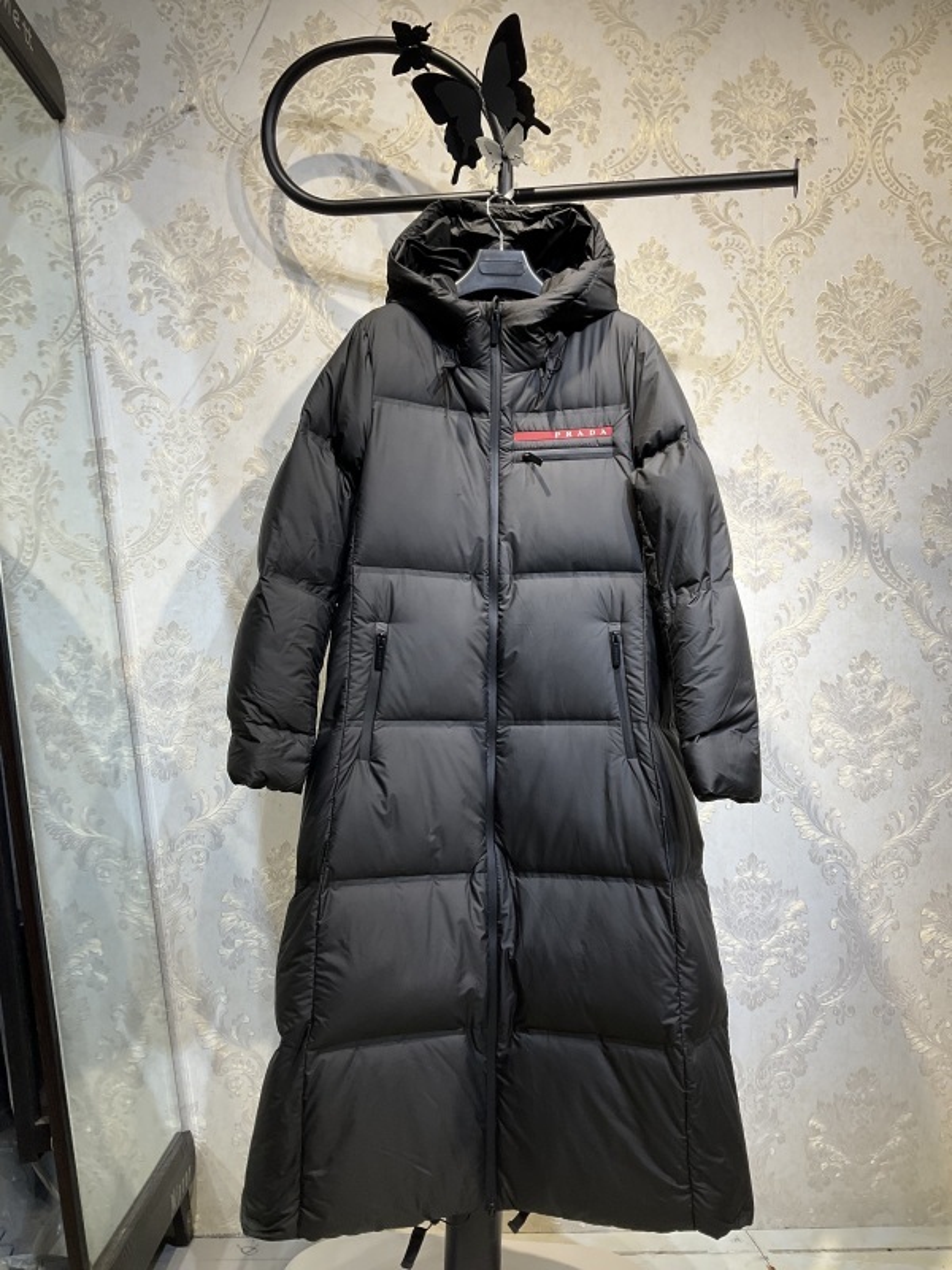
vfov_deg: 61.7
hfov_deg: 48.2
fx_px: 1063
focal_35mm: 29
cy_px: 635
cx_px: 476
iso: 20
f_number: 1.8
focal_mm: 3
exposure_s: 1/186
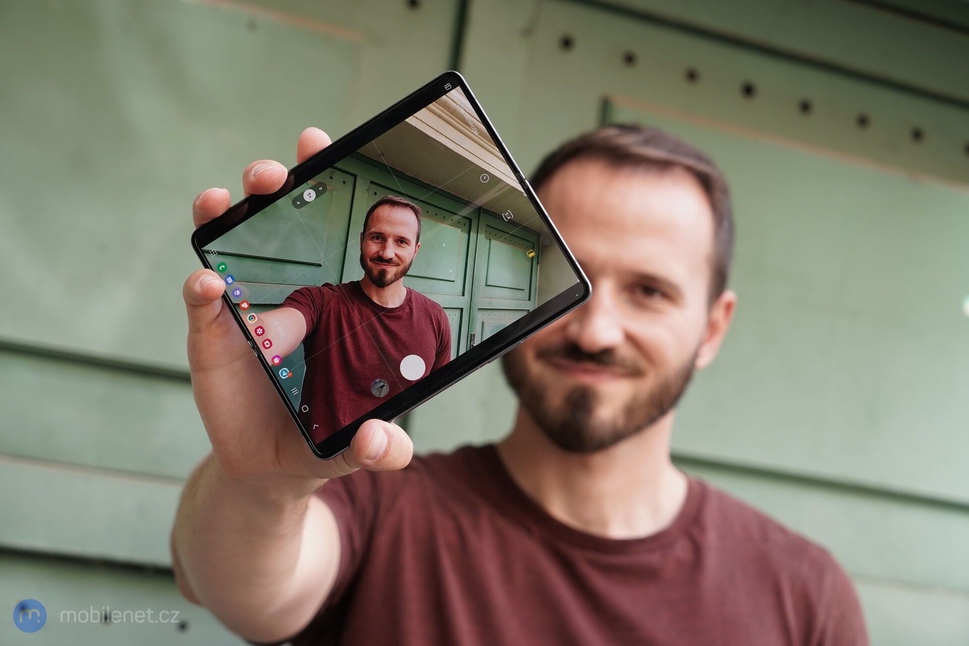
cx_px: 484
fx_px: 1884
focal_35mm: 70
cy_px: 323
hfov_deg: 28.8
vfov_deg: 19.5
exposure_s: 1/125
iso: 500
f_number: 6.3
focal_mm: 70
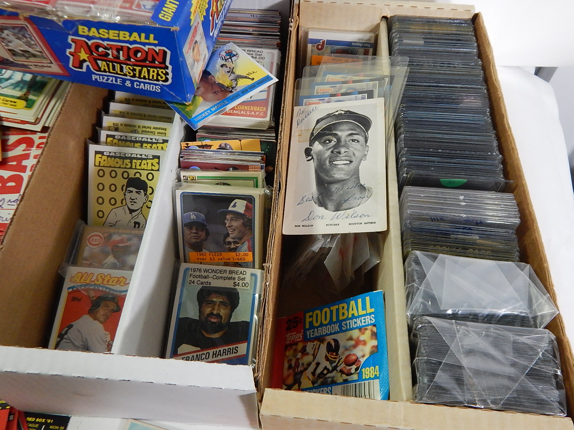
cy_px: 215
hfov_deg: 63.4
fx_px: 464
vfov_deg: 49.7
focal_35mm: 28
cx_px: 287
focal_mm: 5.1
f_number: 3.2
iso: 400
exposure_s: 1/50
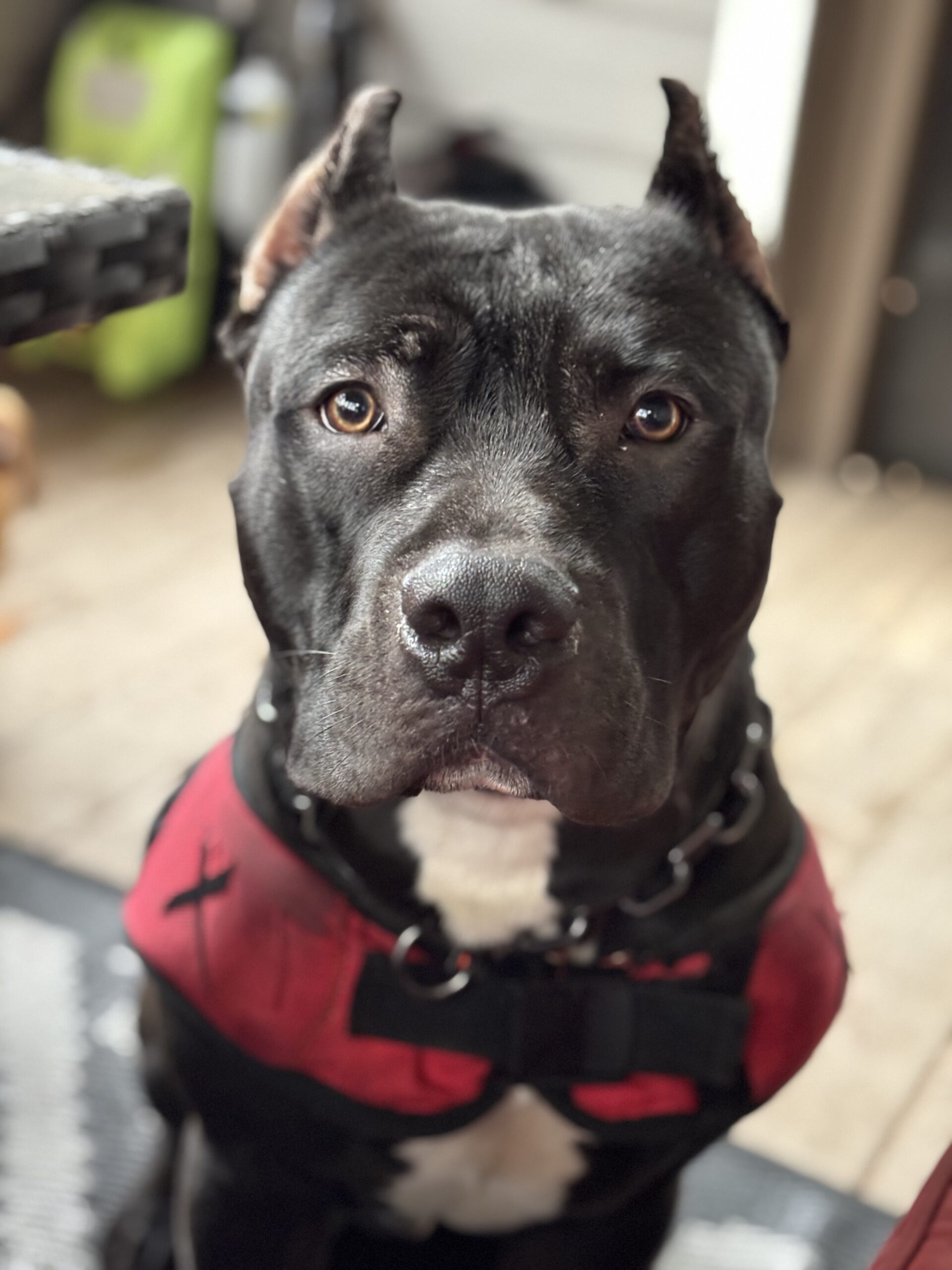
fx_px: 1907
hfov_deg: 28.0
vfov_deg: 36.8
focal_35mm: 52
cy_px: 635
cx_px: 476
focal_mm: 5.96
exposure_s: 1/28
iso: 400
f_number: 1.6
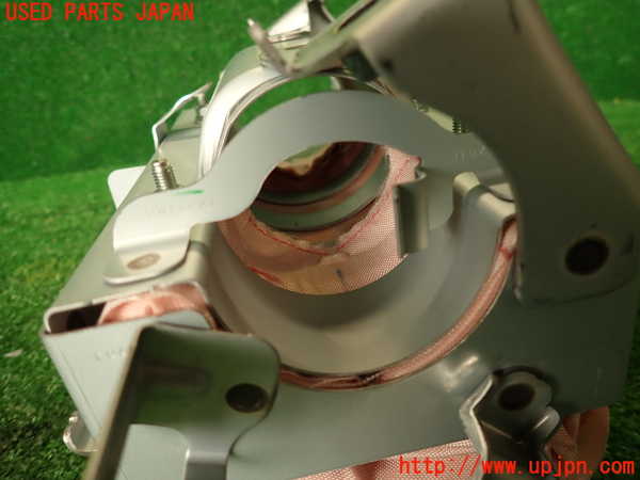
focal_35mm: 25
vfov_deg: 54.9
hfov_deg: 69.4
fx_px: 462
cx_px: 320
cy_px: 240
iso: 125
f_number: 2
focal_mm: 4.5
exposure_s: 1/60
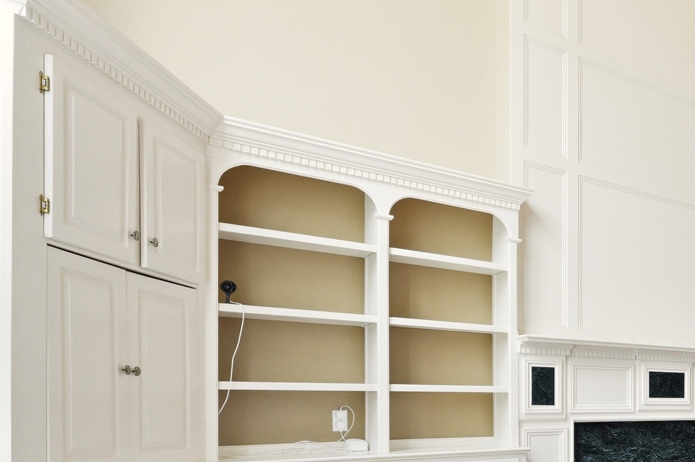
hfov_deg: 42.3
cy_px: 400
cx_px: 786
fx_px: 656
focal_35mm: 34
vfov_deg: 36.8
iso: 400
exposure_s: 1/320
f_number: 9
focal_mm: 10
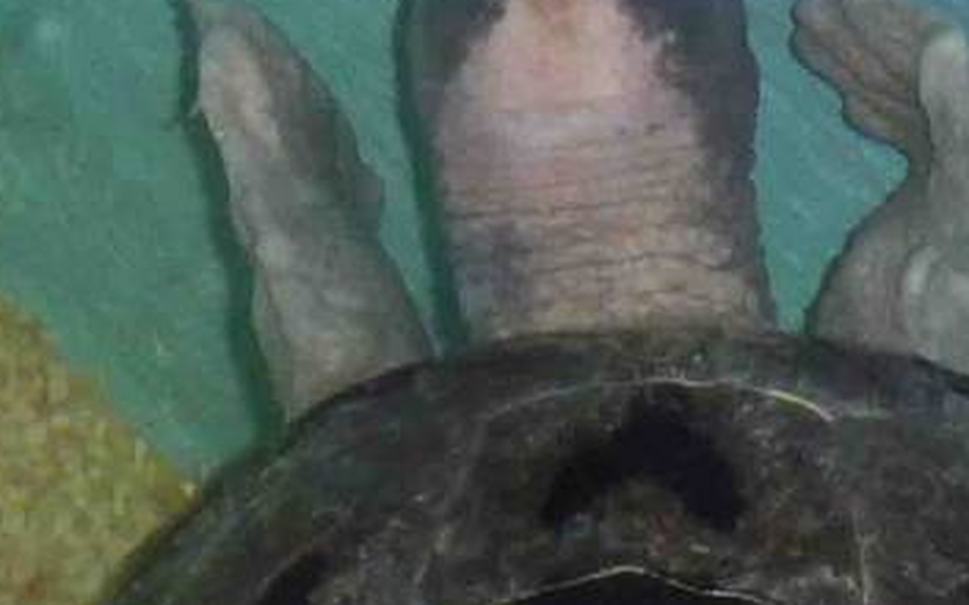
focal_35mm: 503
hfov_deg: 4.2
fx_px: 13277
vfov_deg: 2.6
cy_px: 666
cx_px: 555
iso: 400
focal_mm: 17
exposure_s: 1/40
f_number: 4.3
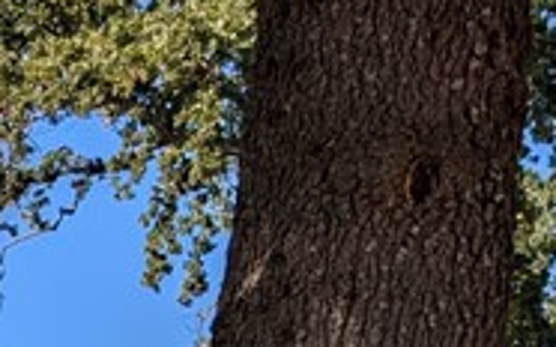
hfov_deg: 12.4
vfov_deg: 8.0
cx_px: -692
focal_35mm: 140
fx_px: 2120
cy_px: 1068
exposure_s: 1/673
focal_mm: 6.9
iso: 21
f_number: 1.68
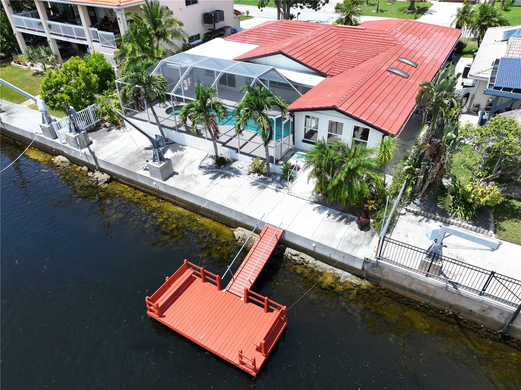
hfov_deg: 71.6
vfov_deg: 56.8
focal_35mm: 24
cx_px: 260
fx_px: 361
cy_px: 195
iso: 100
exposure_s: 1/320
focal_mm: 12.29
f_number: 3.5
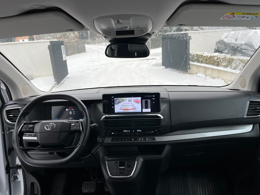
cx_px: 130
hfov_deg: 67.3
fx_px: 195
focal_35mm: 26
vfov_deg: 53.1
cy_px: 98
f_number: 1.6
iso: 50
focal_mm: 5.1
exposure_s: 1/602
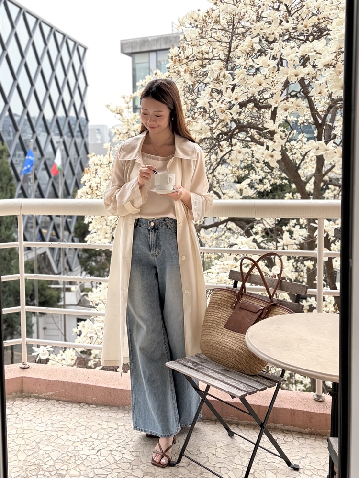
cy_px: 239
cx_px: 180
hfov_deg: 53.1
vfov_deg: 67.3
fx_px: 360
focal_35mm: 26
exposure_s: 1/1799
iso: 64
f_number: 1.6
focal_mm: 5.96
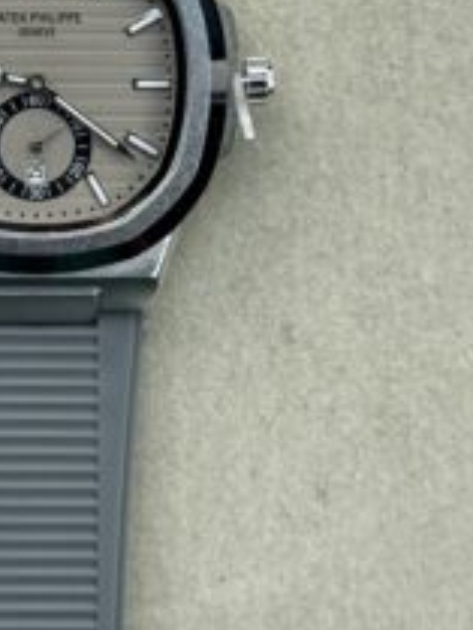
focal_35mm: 92
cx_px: 36
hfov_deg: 15.9
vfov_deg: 20.9
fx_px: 1674
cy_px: 78
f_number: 1.78
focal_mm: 6.76
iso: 64
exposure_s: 1/392
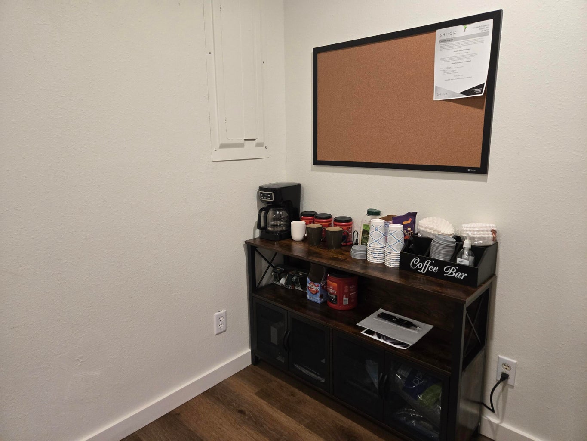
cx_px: 294
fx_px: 390
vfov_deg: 58.9
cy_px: 220
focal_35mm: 23
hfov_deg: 73.9
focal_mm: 5.4
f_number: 1.8
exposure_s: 1/120
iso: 400
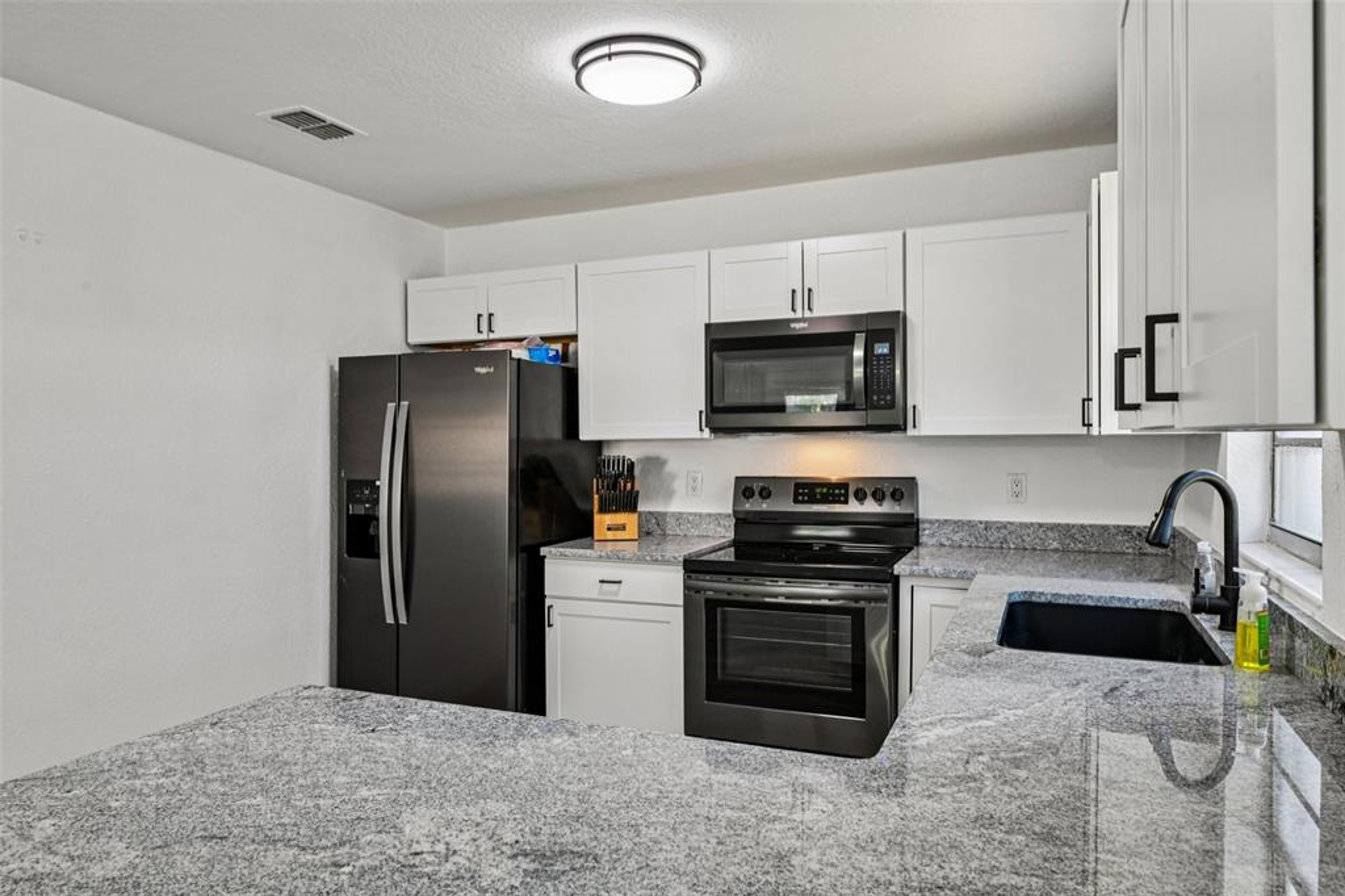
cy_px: 448
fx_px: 896
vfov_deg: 53.1
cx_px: 672
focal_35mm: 24
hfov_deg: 73.8
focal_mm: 24
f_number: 8
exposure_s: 1/15
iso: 400
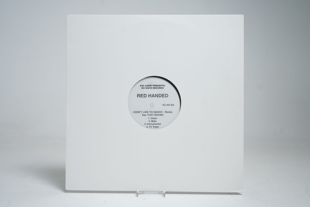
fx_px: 284
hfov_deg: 57.2
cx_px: 155
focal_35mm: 33
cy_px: 104
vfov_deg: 40.0
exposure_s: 1/8
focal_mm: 33
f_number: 5
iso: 64
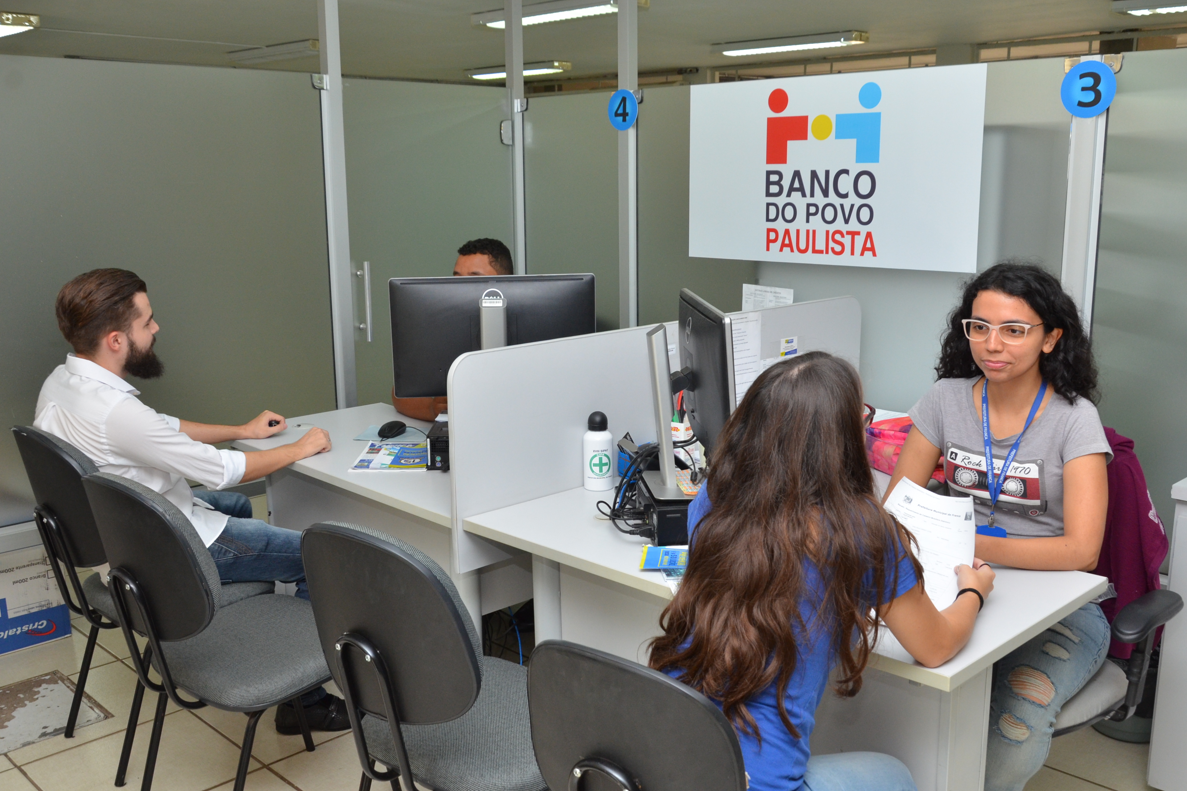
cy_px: 405
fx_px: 1121
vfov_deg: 38.9
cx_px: 600
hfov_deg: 55.8
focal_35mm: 34
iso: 800
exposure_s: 1/60
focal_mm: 22
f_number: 7.1
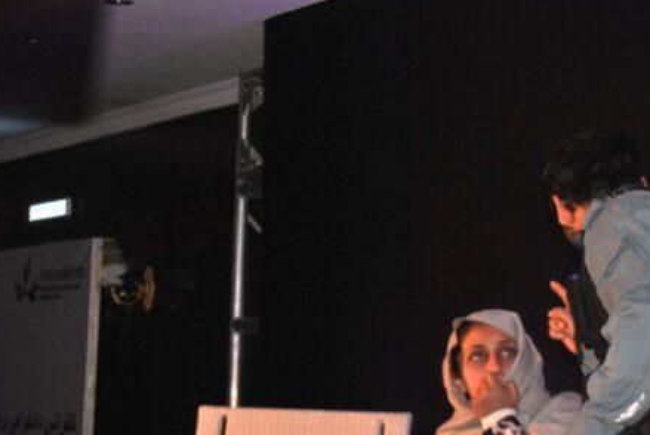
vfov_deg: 11.5
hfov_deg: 17.1
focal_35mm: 119
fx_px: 2151
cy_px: 350
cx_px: 431
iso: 200
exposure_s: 1/60
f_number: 5
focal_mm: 34
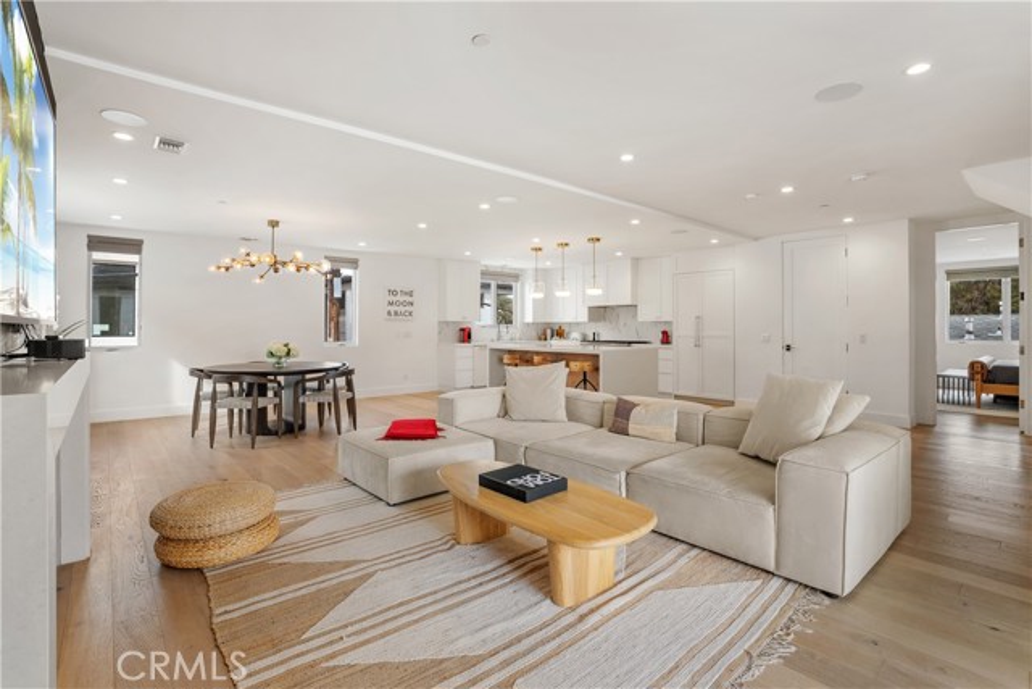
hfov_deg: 96.7
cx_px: 516
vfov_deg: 73.8
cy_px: 344
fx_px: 459
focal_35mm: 16
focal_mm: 16
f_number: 8
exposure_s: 1/2
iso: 100
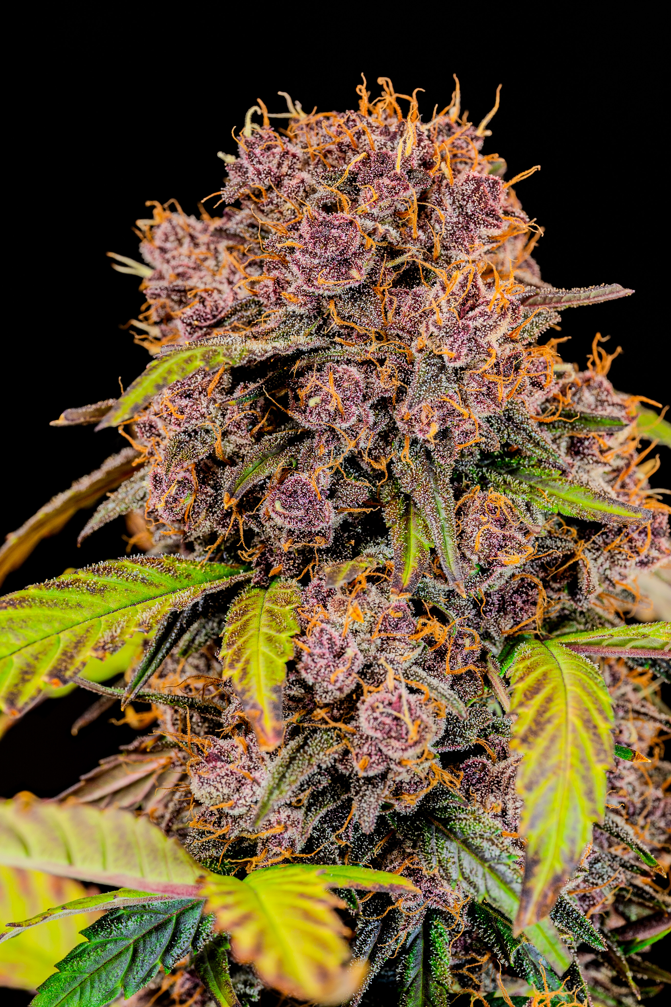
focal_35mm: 157
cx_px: 336
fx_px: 4389
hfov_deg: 8.7
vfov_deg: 13.1
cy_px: 504
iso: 64
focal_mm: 105
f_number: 9
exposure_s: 1/1.25
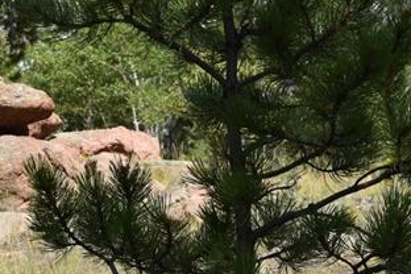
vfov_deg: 7.3
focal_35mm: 187
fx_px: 2135
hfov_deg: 10.7
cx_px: -146
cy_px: 250
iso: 400
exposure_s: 1/500
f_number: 11
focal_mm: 38
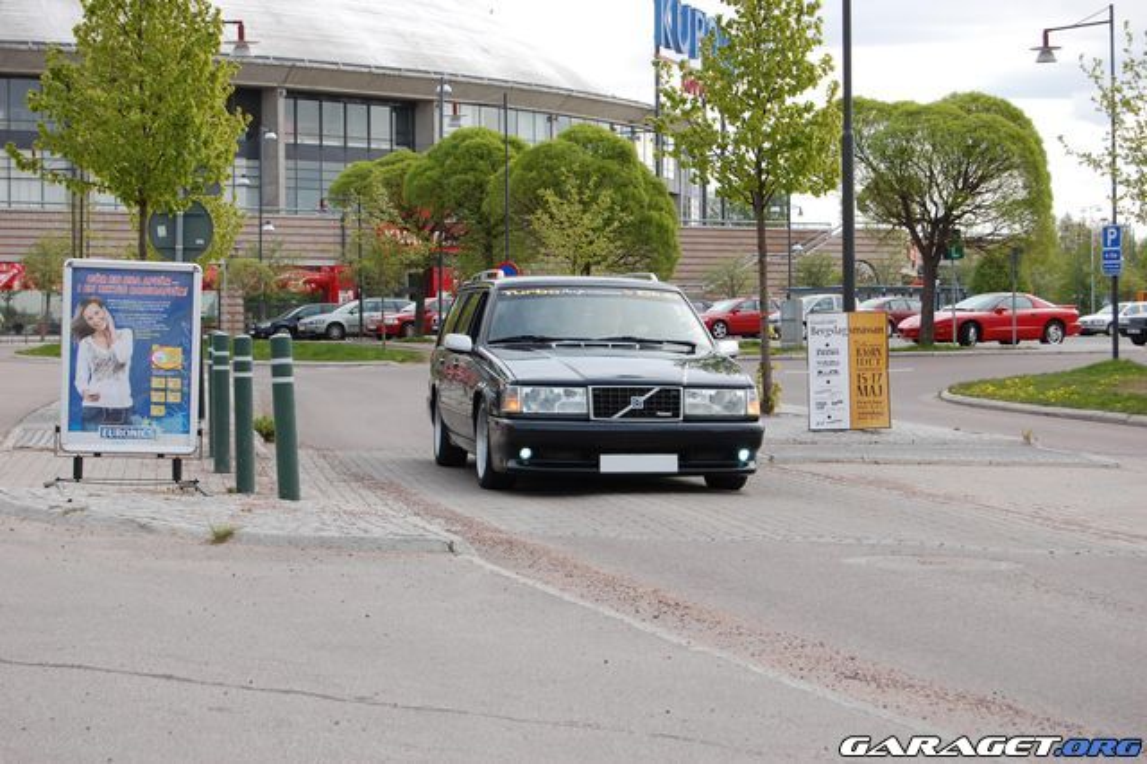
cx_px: 574
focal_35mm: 82
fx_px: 2627
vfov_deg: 16.5
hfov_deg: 24.6
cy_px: 382
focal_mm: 55
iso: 200
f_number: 8
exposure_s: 1/250
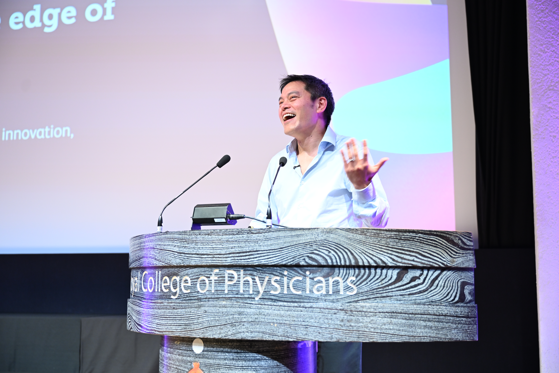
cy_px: 186
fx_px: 761
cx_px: 280
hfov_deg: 40.3
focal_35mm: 49
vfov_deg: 27.5
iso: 1600
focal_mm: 49
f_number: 3.2
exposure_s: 1/125
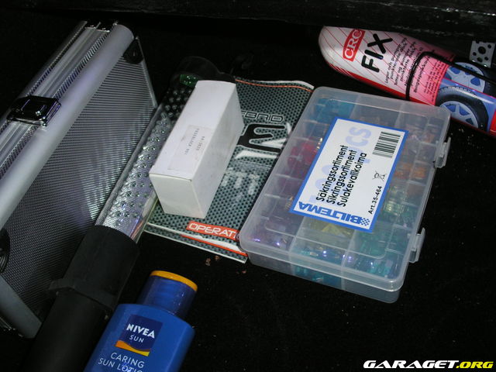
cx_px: 248
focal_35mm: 38
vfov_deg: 37.7
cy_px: 186
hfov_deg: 49.0
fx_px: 544
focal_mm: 7.8
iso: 200
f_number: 2.8
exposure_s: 1/45
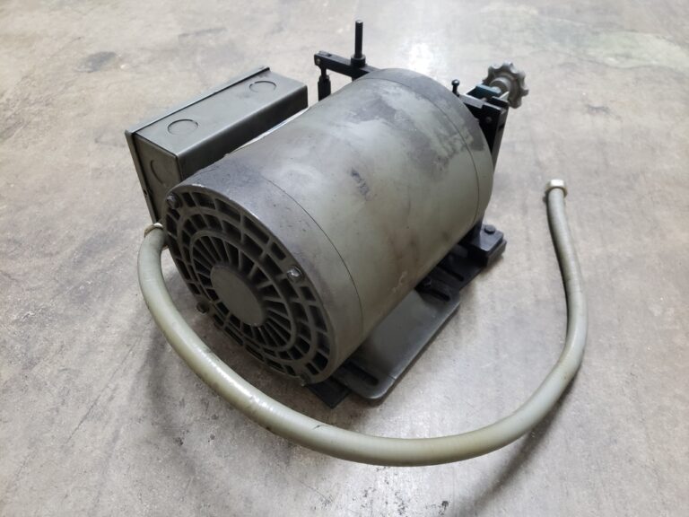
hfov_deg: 67.3
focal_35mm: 26
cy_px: 258
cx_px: 344
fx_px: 518
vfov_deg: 53.1
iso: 250
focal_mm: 4.3
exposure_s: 1/20
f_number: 1.5
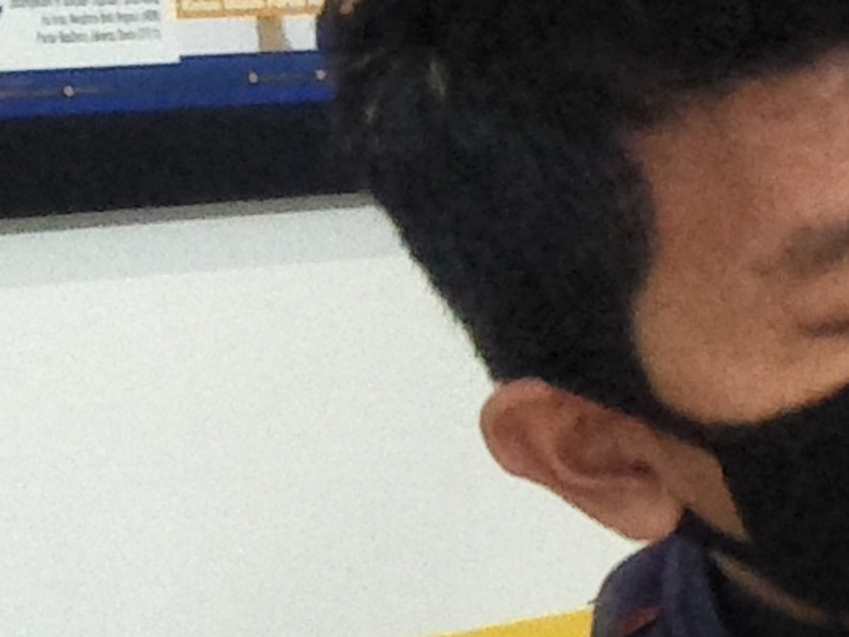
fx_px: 3802
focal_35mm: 155
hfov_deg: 10.1
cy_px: -49
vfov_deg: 9.5
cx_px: 2372
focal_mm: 3.46
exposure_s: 1/33
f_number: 2.2
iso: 307
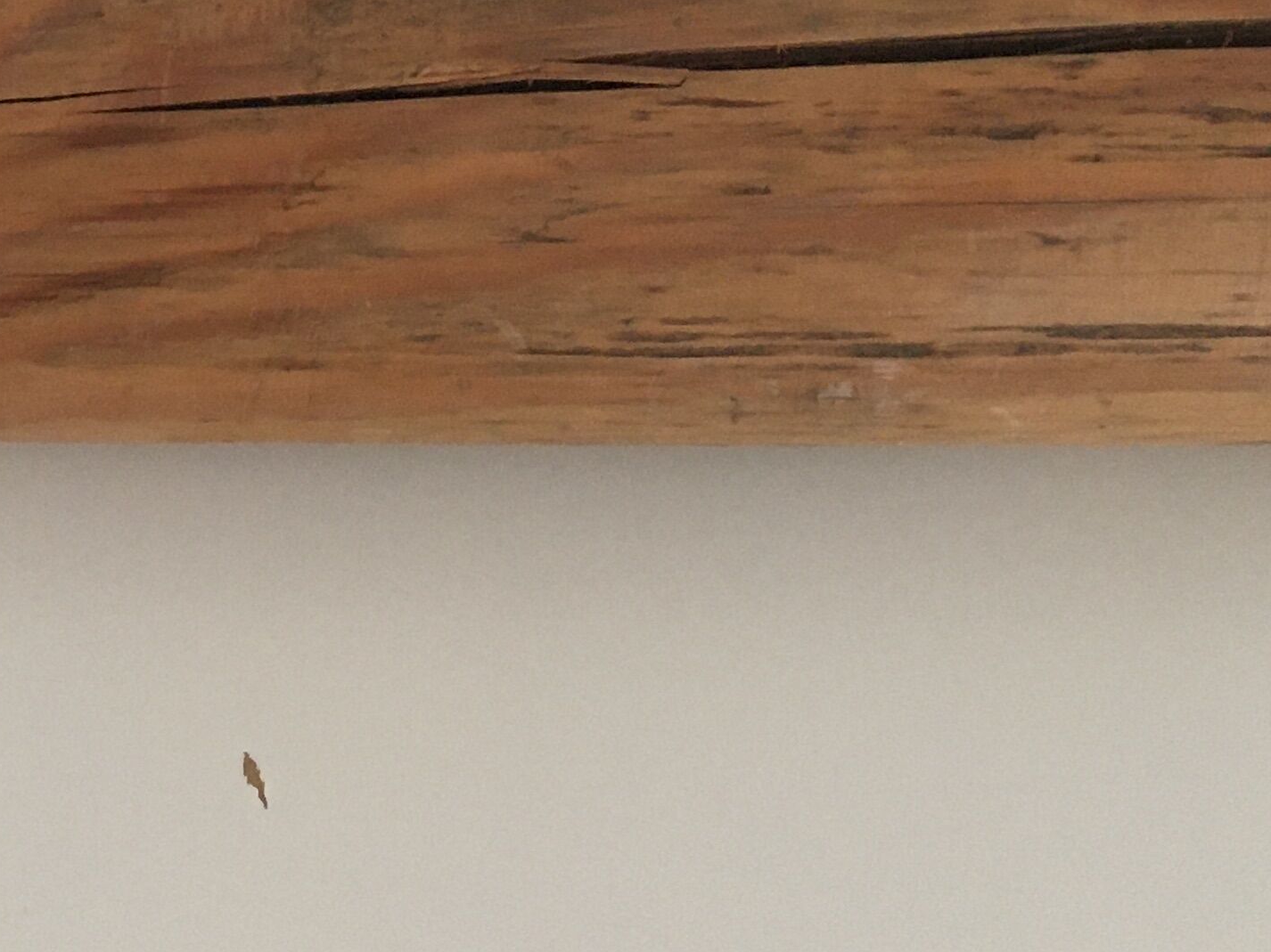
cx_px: 59
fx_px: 3010
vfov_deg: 17.2
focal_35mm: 82
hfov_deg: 23.1
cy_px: -194
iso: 160
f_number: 2.2
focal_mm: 4.15
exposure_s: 1/33
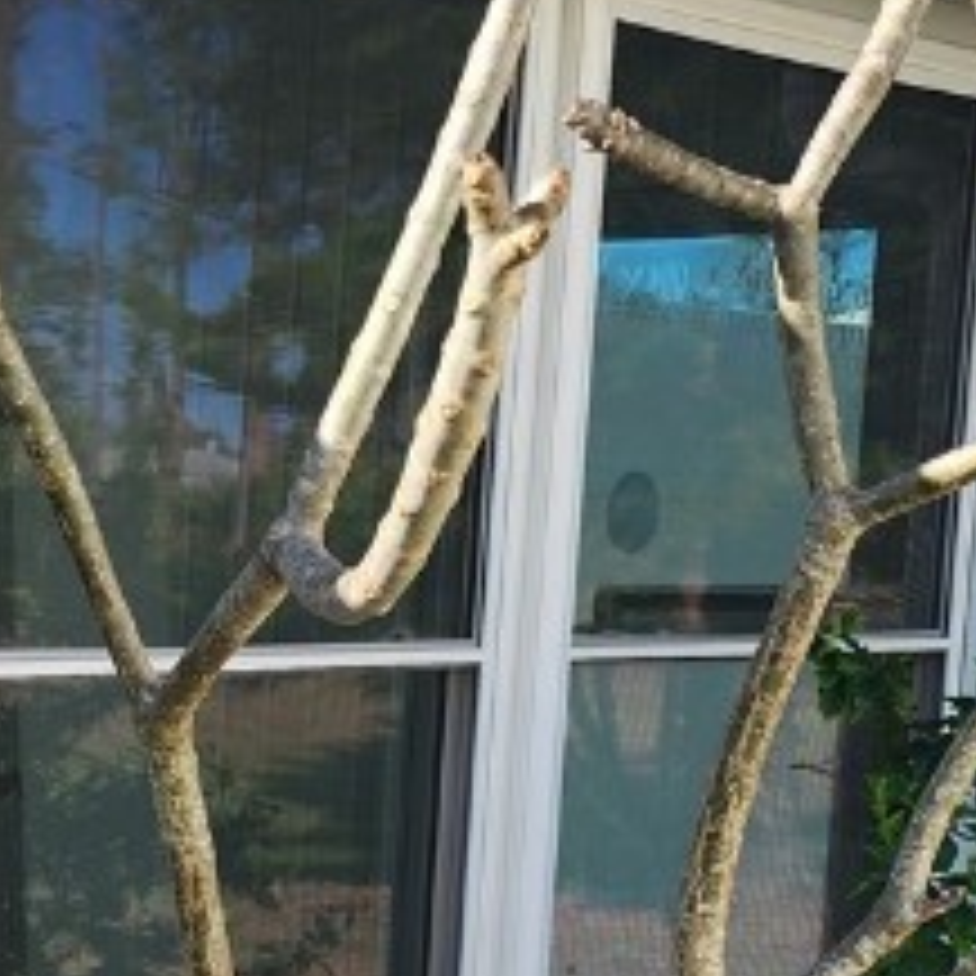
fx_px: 3062
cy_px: 868
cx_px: -612
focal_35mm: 96
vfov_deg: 17.8
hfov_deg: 16.1
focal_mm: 6.4
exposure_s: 1/346
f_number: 1.8
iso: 12
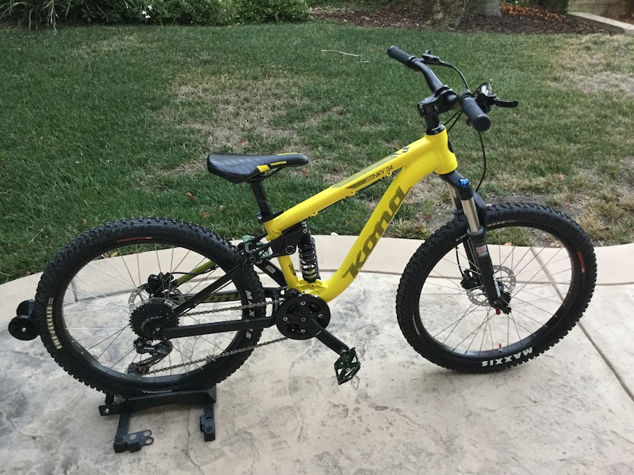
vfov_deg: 45.4
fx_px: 568
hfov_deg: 58.4
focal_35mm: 31
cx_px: 317
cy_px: 238
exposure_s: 1/30
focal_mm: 3.3
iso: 125
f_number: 2.4
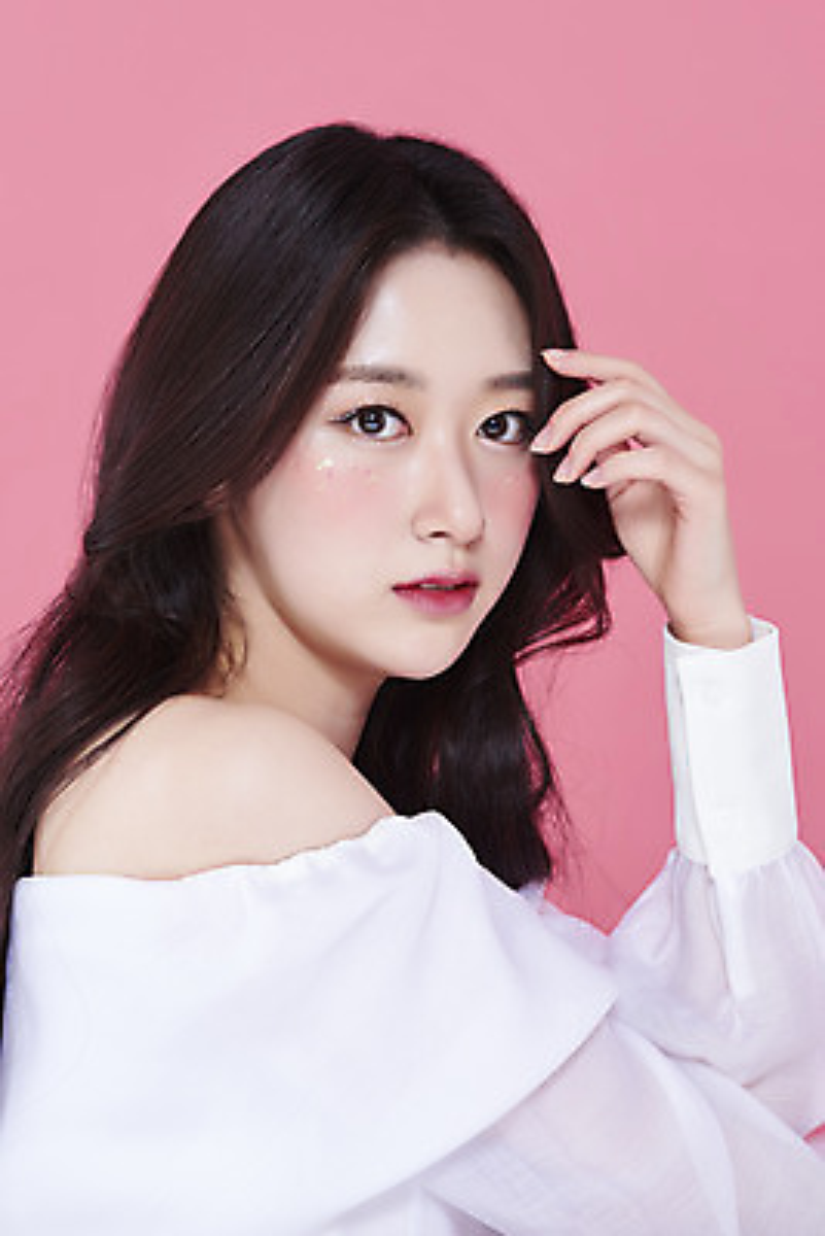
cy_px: 618
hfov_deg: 13.1
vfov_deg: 19.4
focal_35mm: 105
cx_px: 412
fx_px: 3606
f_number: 11
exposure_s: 1/125
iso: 64
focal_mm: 105
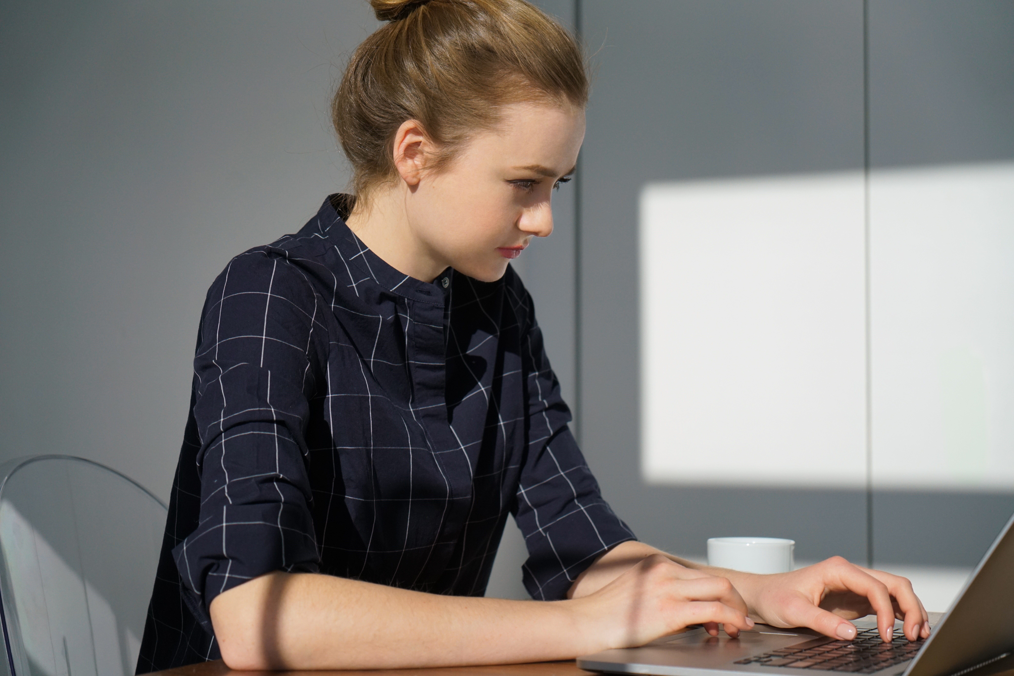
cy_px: 338
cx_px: 507
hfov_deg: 31.9
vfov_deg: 21.6
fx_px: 1775
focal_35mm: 63
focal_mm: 63
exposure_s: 1/8000
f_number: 4
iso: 1000
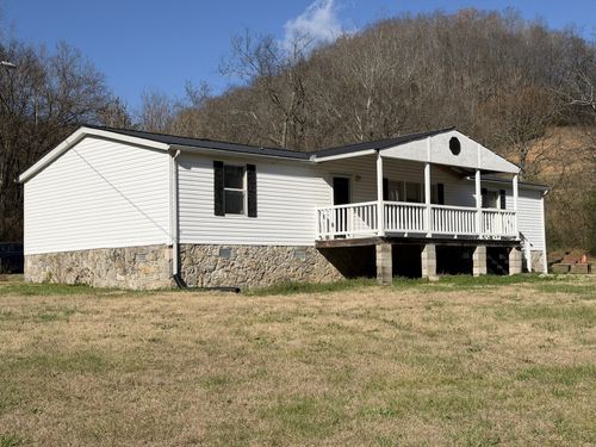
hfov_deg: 39.7
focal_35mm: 48
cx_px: 298
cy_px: 224
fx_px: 826
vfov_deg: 30.3
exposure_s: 1/8772
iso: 64
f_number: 1.78
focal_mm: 6.76
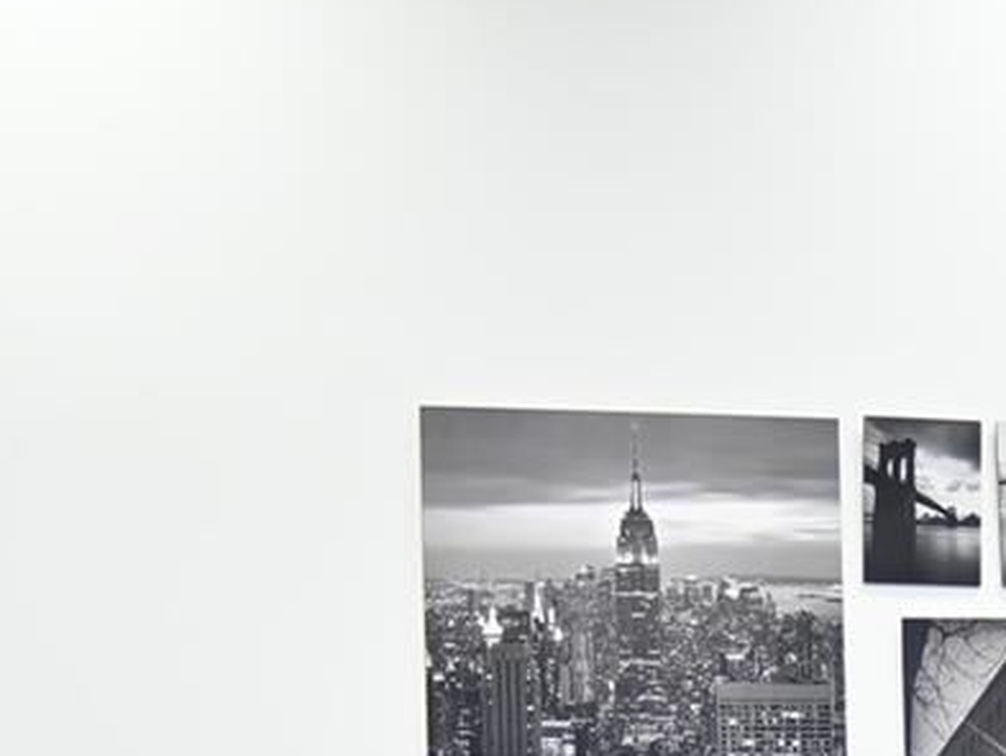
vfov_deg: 10.8
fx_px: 3866
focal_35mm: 133
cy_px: 1046
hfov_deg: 14.6
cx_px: 937
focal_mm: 23
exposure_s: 1/160
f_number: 1.4
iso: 125
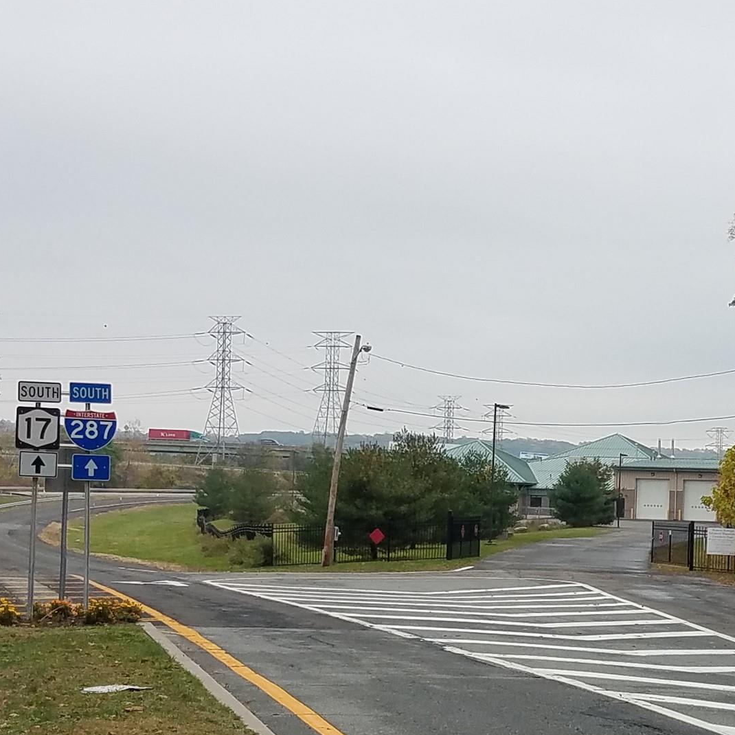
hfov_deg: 36.6
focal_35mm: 44
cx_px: 624
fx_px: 1057
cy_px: 481
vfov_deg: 38.0
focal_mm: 4.2
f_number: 1.7
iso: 40
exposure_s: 1/566
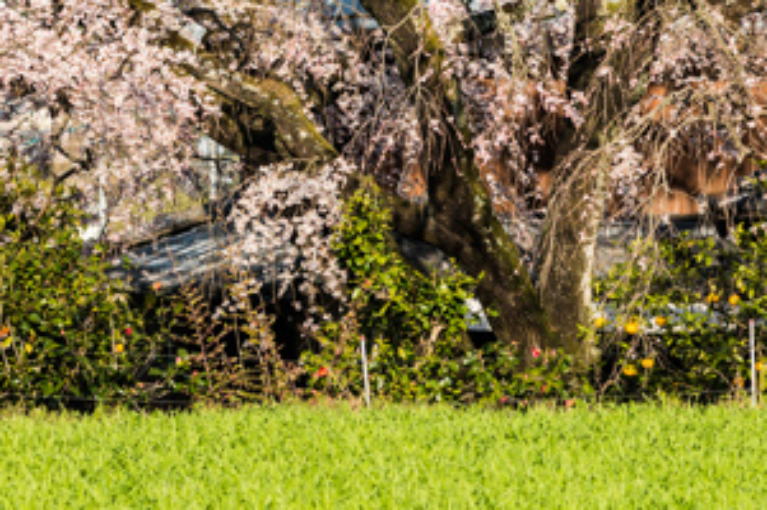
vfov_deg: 3.0
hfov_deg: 4.5
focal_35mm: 460
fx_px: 9790
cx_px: 214
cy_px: -246
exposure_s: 1/640
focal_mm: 135
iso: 100
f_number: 5.6
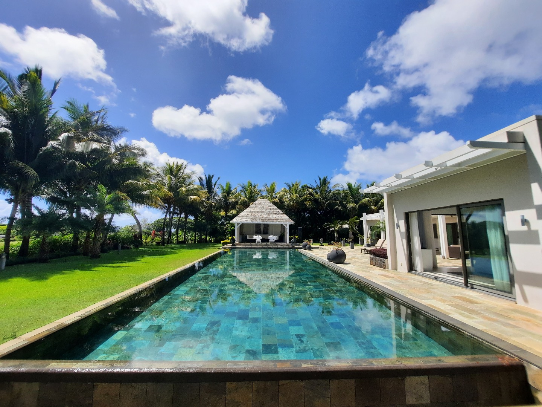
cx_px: 271
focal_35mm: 13
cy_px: 204
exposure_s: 1/2123
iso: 40
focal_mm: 1.74
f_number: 2.2
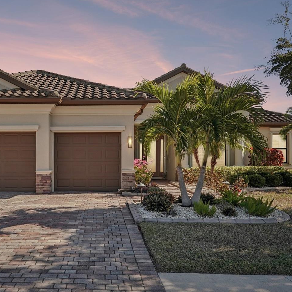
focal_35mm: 31
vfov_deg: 52.5
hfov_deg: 51.4
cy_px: 158
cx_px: 93
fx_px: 296
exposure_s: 1/500
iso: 400
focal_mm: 22
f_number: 8
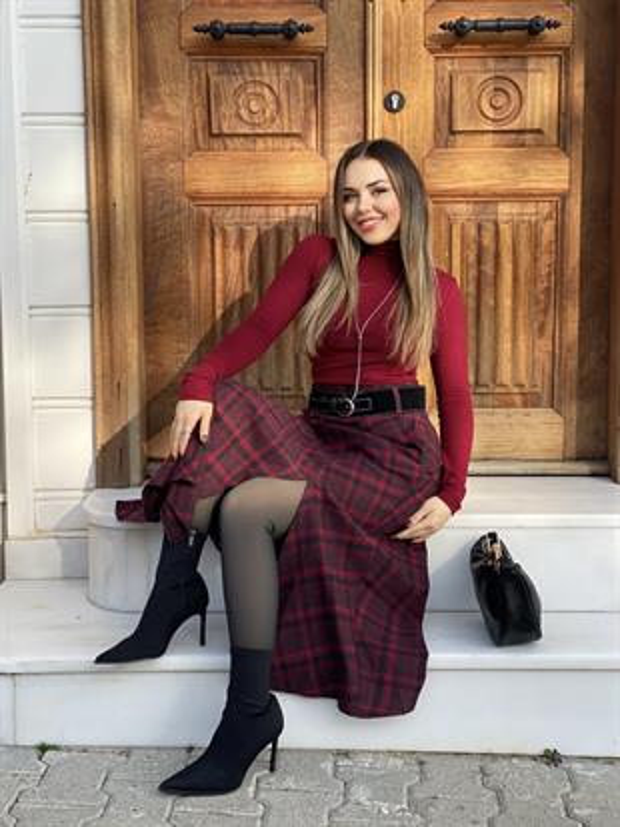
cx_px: 310
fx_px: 1241
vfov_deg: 36.8
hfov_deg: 28.0
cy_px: 414
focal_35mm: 52
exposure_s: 1/623
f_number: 2
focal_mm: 6
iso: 20
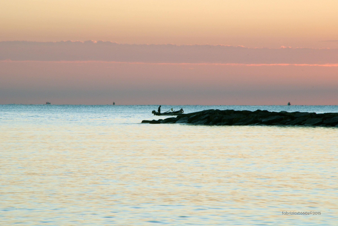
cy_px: 113
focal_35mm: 300
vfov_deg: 4.6
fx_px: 2820
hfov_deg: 6.9
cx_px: 169
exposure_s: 1/10
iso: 200
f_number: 25
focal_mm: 200
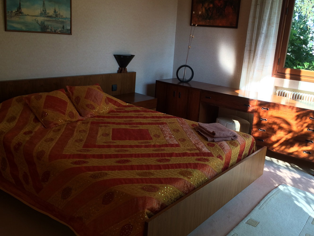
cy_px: 119
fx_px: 317
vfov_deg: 40.7
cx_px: 178
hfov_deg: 52.5
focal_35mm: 35
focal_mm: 4.15
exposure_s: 1/100
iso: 40
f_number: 2.2
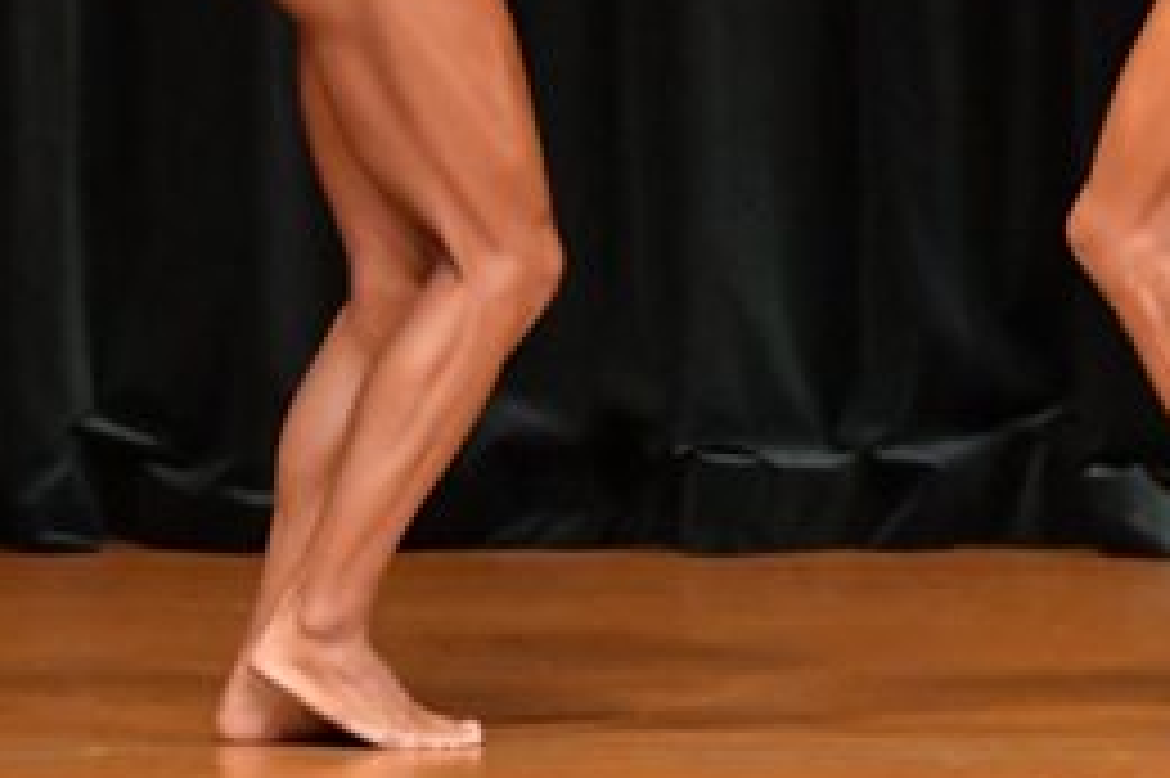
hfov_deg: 2.7
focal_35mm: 761
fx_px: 24716
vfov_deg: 1.8
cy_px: 22
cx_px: -434
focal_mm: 170
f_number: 5.6
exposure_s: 1/400
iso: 8000
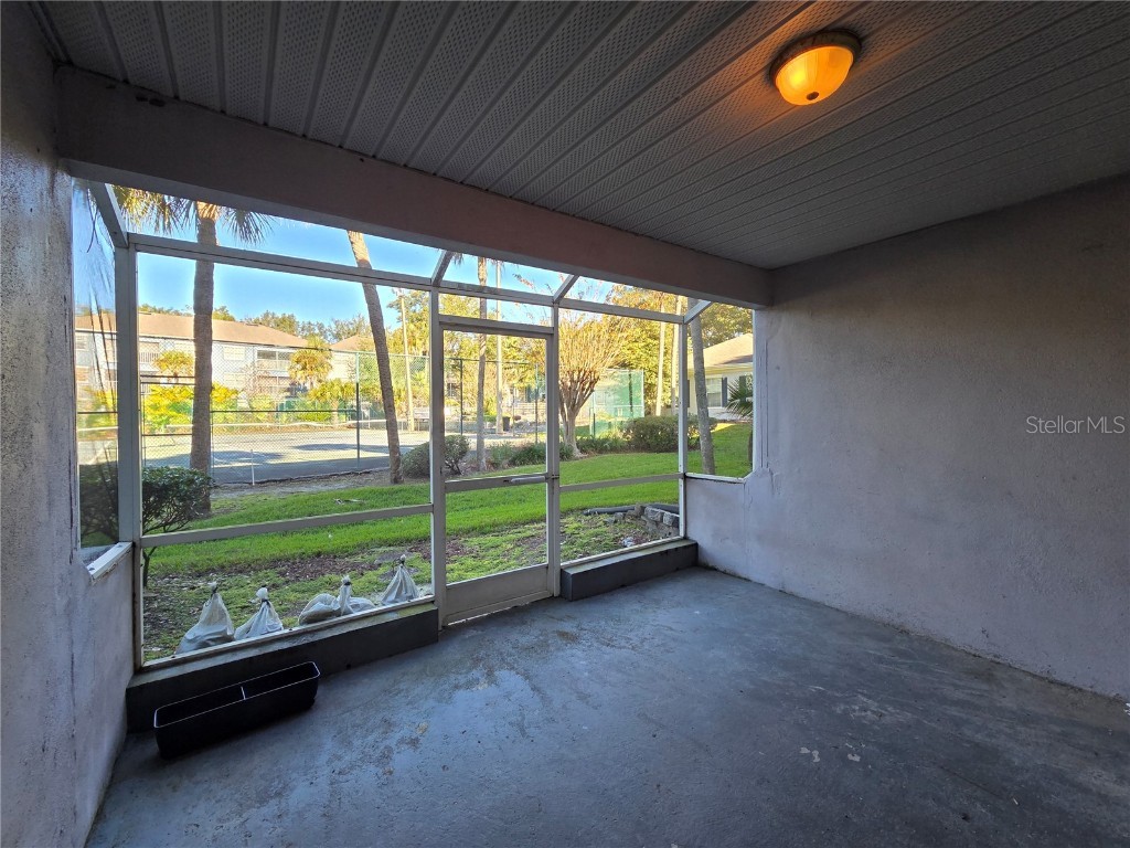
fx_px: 424
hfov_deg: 106.2
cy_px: 424
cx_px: 565
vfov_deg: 89.9
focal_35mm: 13
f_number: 2.2
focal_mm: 2.2
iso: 64
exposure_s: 1/120
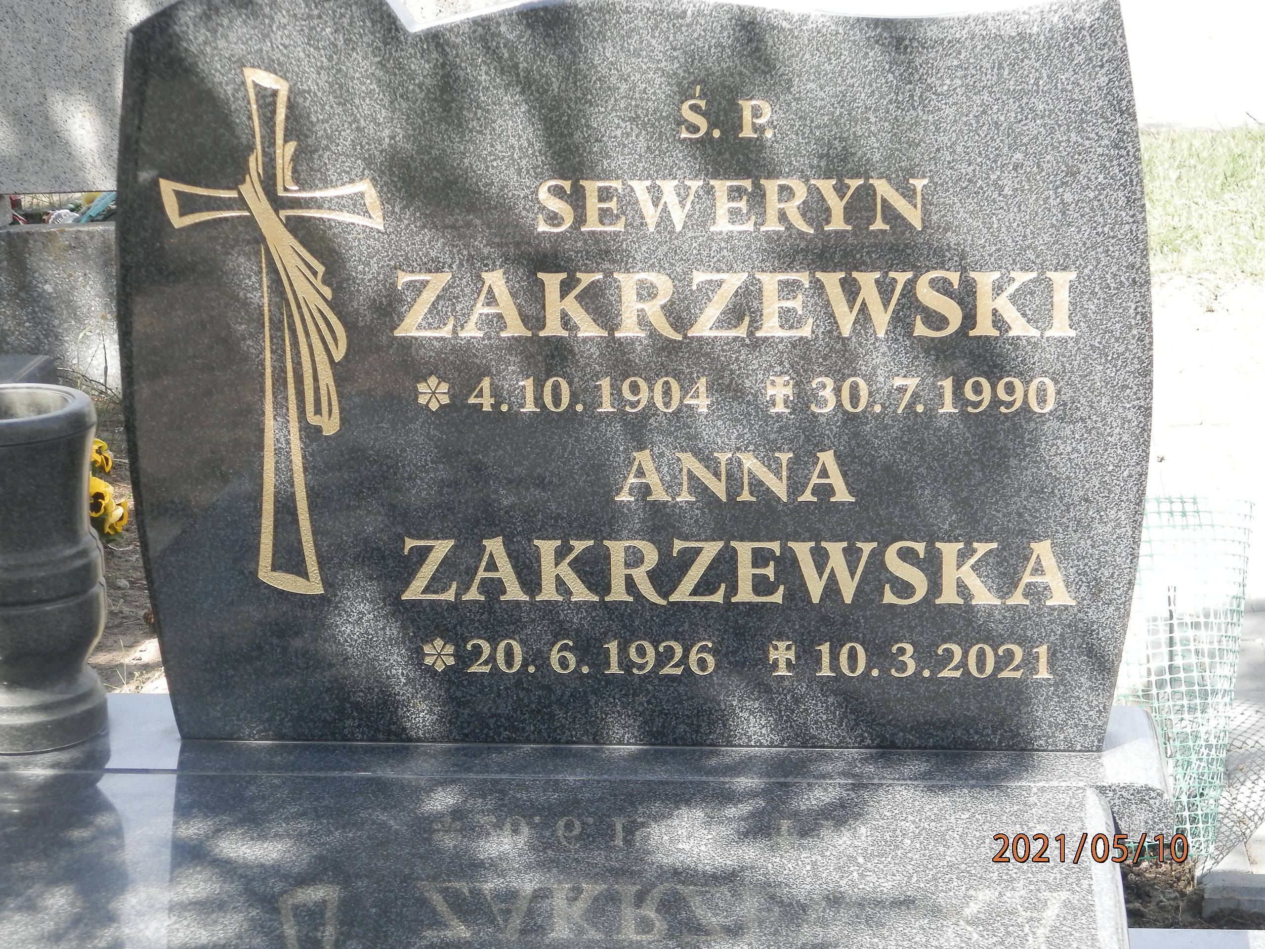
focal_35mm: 82
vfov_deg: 18.0
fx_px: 2997
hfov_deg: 23.8
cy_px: 474
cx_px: 632
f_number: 4.2
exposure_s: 1/160
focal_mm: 14.6
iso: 125
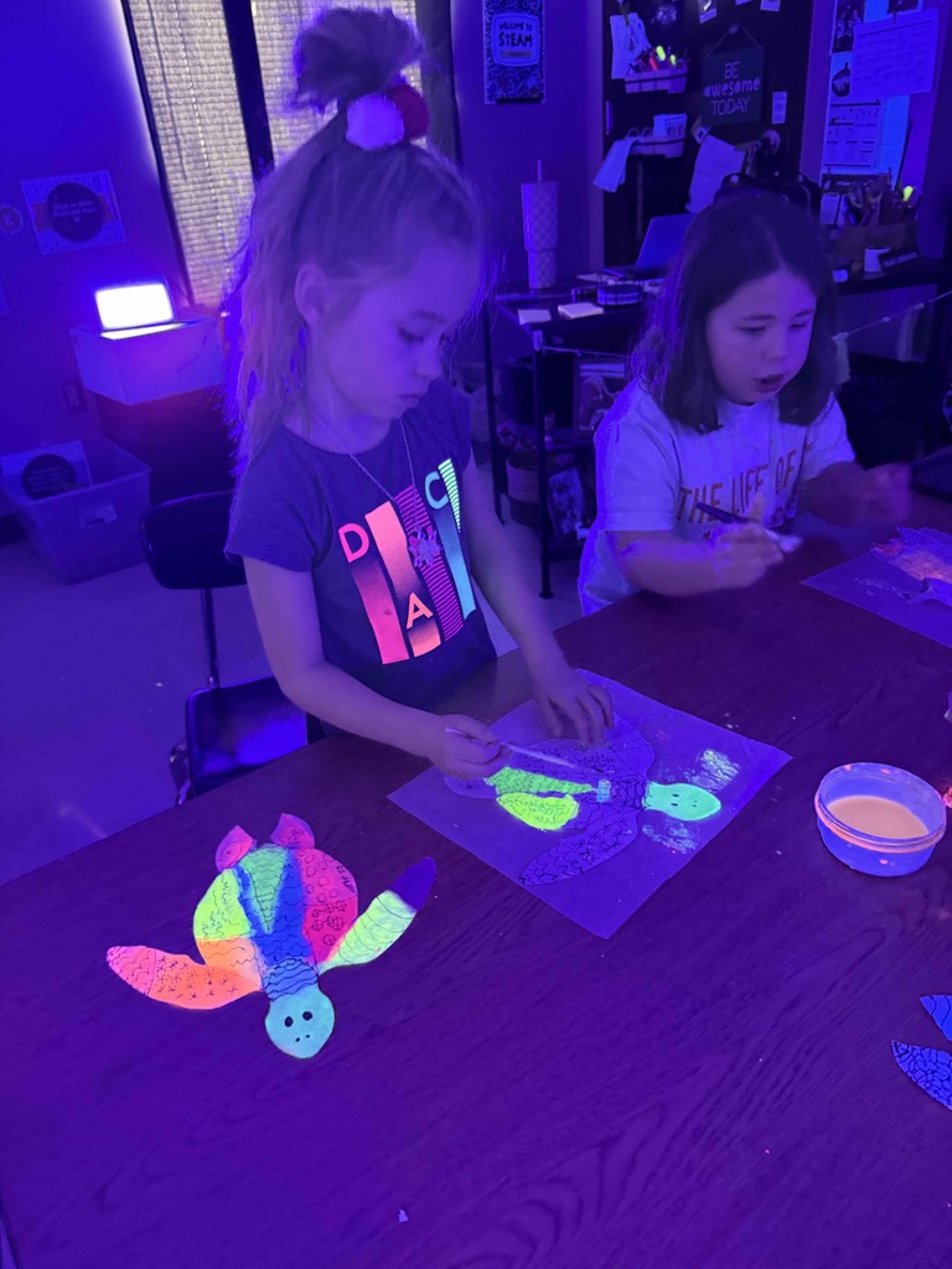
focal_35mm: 24
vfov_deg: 71.6
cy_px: 634
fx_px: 880
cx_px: 476
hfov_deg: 56.8
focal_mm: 6.76
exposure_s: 1/30
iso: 1250
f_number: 1.78
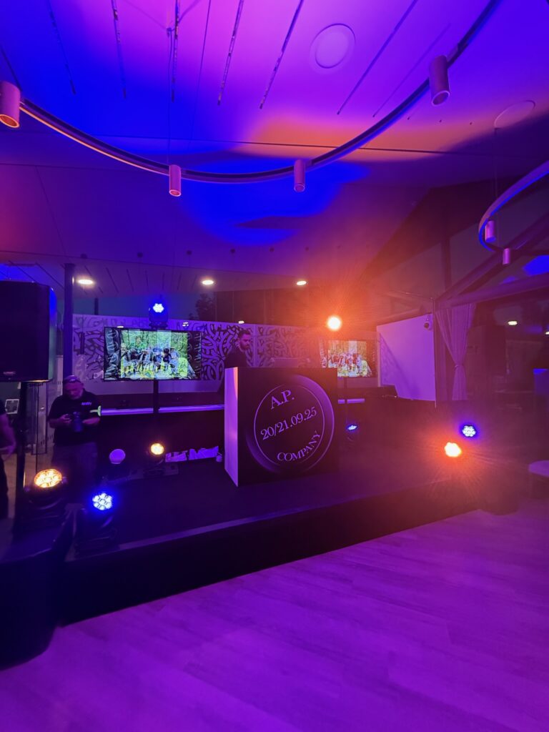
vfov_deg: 102.1
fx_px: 296
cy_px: 366
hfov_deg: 85.7
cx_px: 274
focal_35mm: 14
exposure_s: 1/58
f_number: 2.2
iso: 640
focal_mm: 2.22
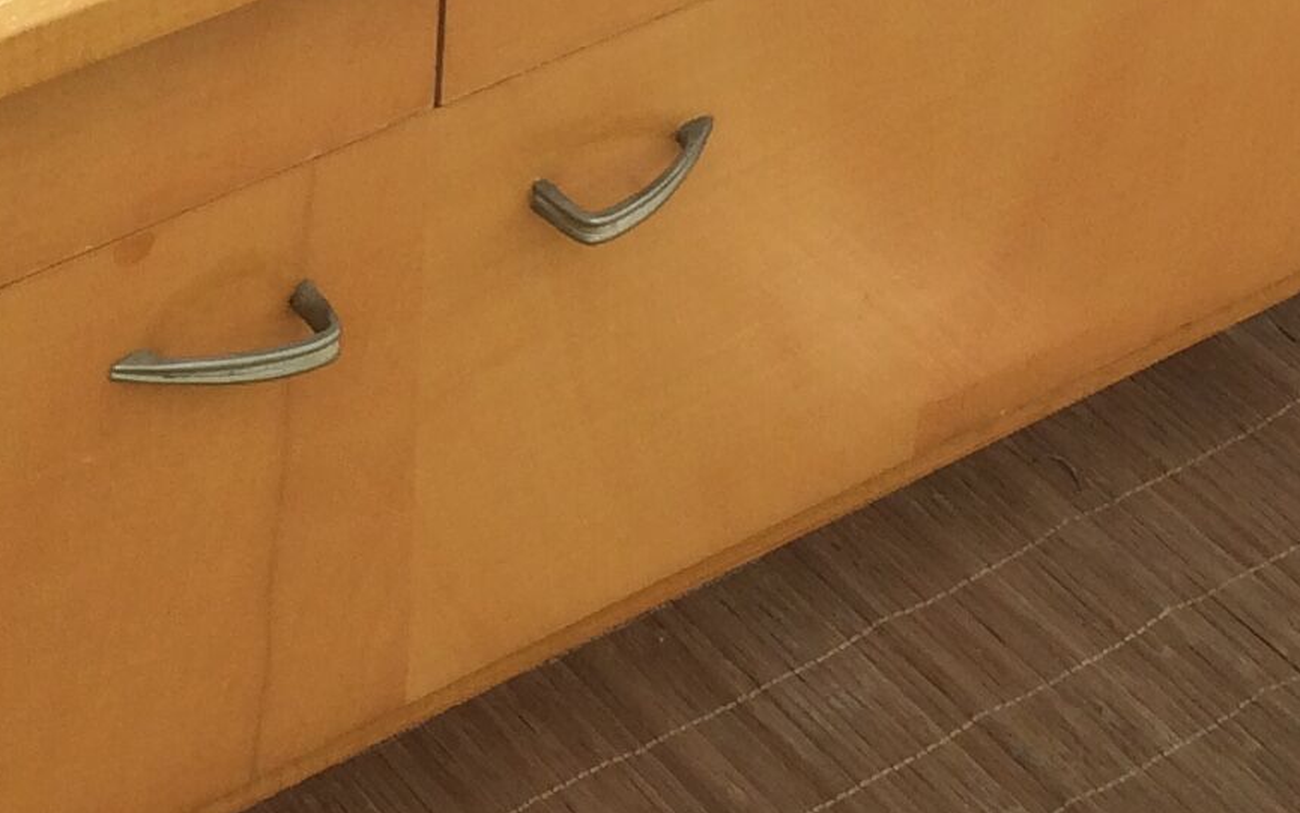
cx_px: 278
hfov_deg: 17.8
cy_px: -194
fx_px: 4111
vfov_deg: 11.1
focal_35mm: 116
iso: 32
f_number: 2.2
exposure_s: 1/354
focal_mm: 4.15
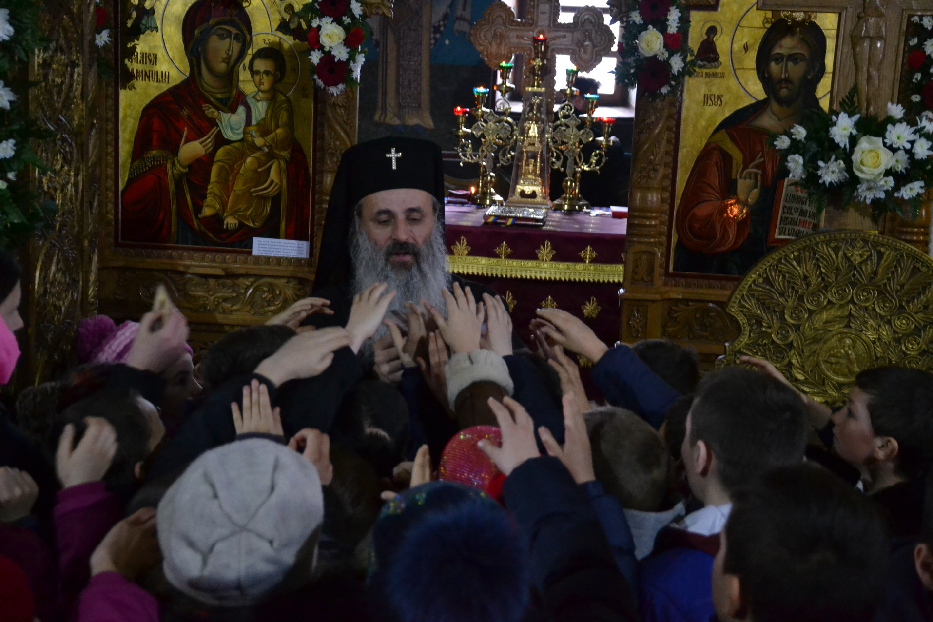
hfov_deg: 35.1
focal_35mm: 57
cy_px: 311
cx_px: 466
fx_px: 1477
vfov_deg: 23.8
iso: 3200
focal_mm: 38
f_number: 4.2
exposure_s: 1/60
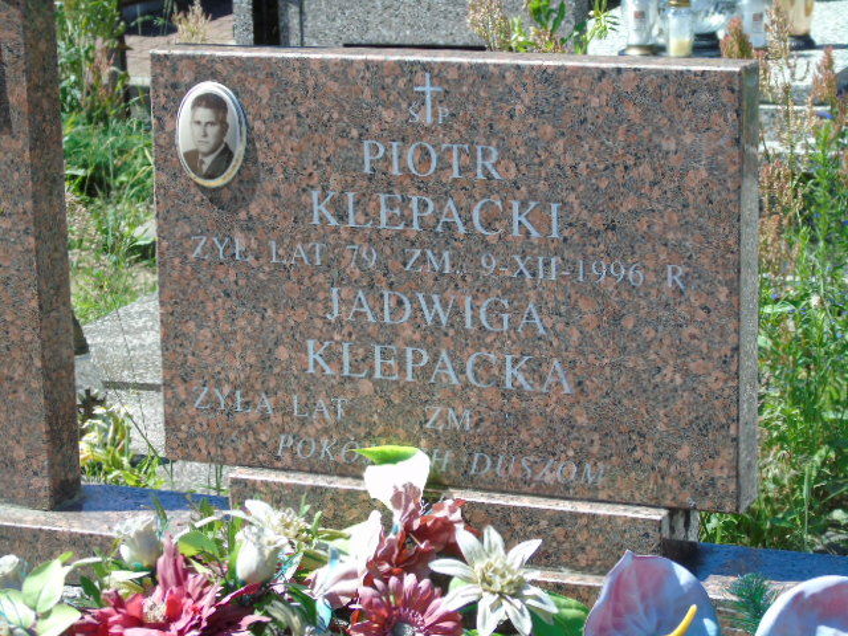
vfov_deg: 13.7
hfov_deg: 18.2
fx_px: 2646
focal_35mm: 108
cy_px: 318
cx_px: 424
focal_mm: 19
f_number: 4.4
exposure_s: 1/250
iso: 80
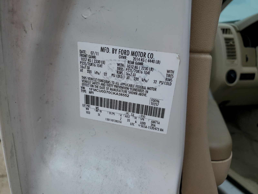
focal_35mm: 26
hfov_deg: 67.3
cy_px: 97
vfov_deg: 53.1
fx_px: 194
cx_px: 129
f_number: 1.5
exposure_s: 1/3333
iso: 50
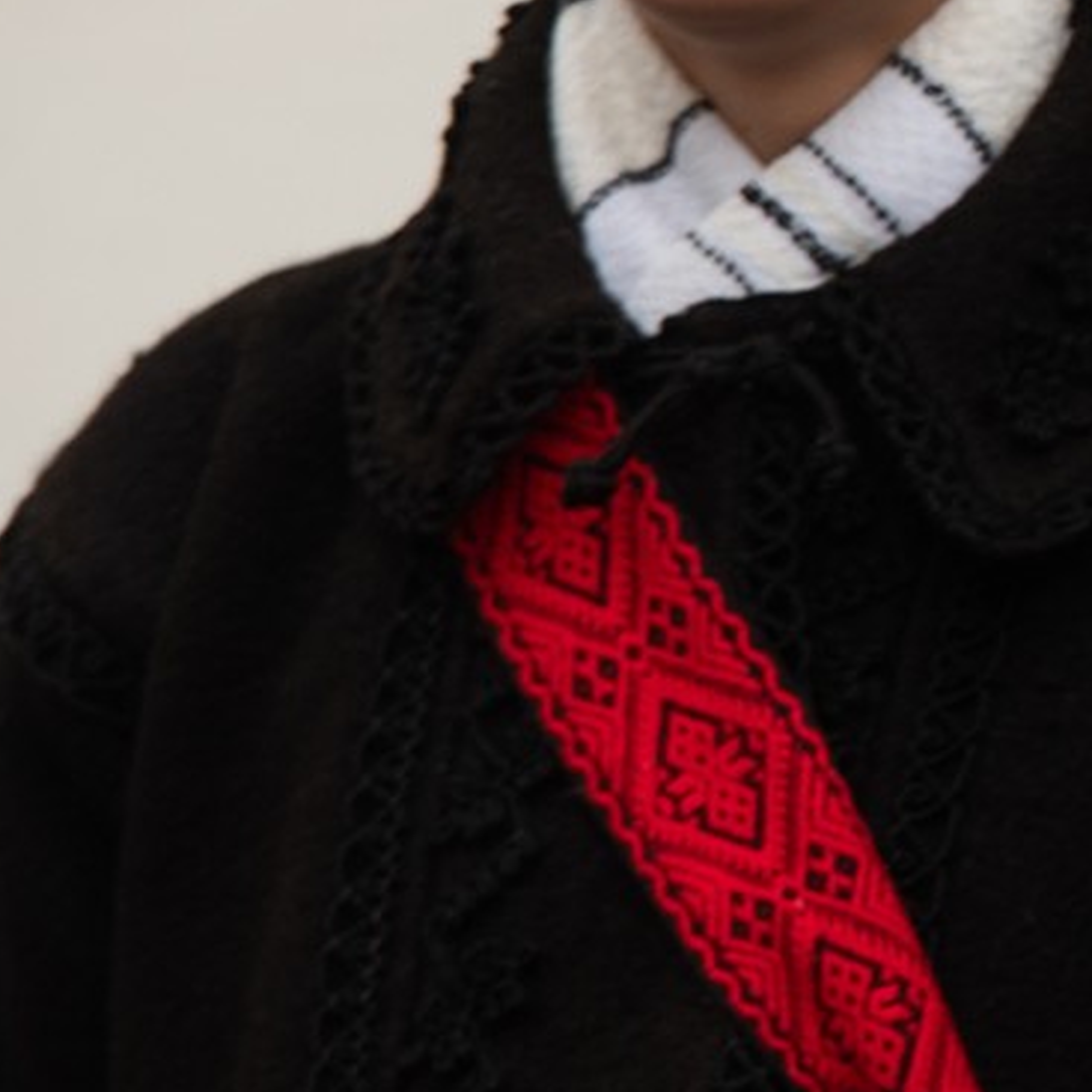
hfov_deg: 3.0
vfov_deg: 3.0
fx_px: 20772
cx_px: 1754
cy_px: -40
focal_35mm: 582
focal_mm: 175
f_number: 5
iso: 200
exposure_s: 1/160
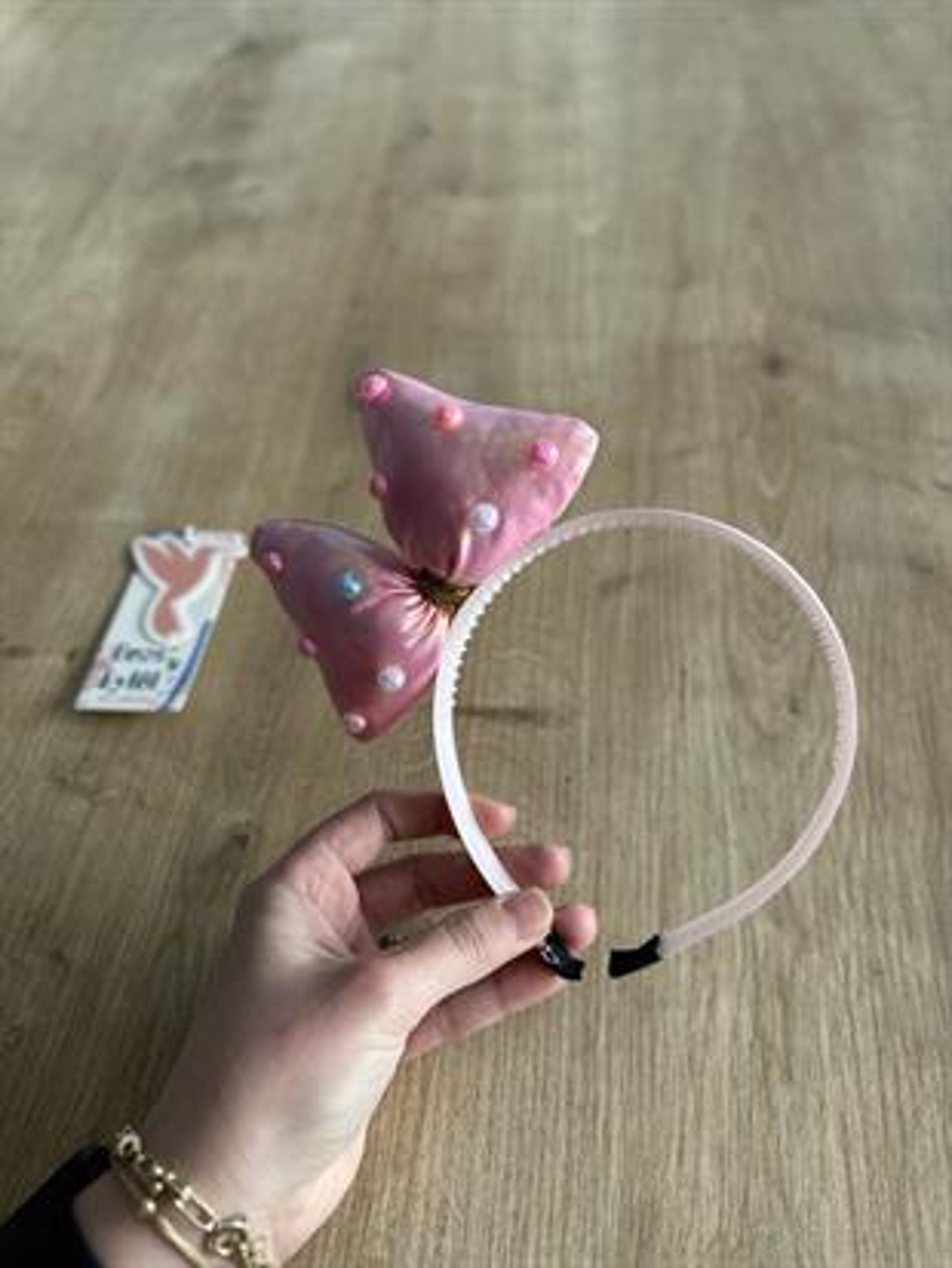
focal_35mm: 24
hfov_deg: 56.8
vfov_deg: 71.6
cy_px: 634
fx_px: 880
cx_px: 476
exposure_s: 1/137
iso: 64
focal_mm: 6.86
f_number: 1.78
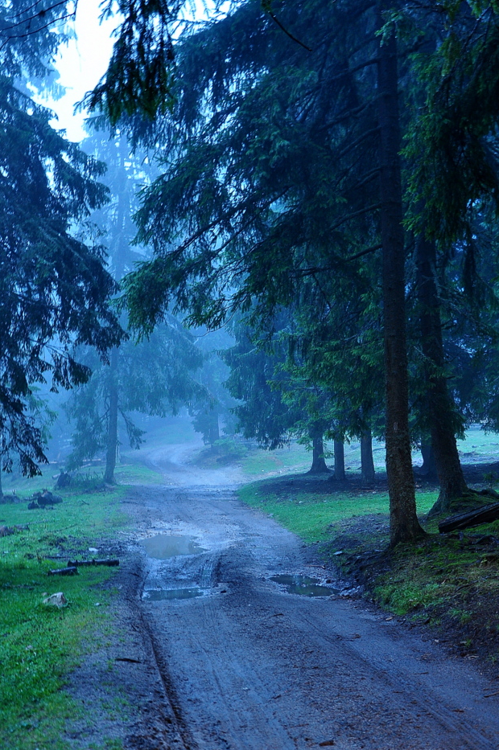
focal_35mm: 54
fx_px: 1125
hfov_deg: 25.0
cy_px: 449
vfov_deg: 36.8
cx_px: 252
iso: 400
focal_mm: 28
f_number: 4
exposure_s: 1/4
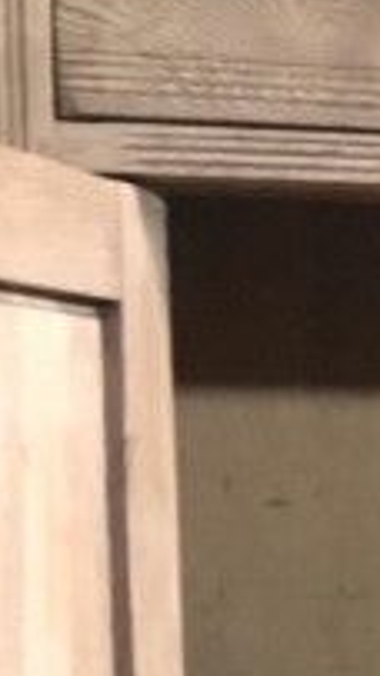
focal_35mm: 133
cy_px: 706
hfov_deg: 8.2
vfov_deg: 15.8
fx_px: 2385
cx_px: 987
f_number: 2.4
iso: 320
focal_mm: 3.3
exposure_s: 1/17
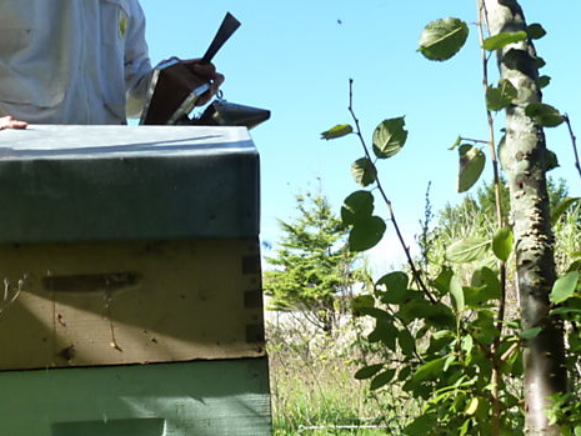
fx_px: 722
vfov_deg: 33.2
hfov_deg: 43.5
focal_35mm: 43
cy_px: 305
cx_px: 216
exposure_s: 1/200
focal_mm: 4.1
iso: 125
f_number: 4
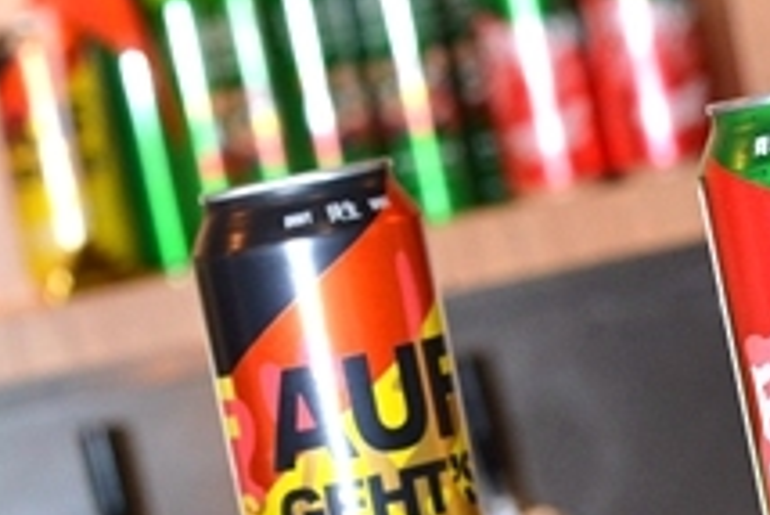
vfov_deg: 5.7
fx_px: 5094
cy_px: 691
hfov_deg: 8.6
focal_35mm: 238
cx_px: 727
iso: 1600
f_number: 7.1
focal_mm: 85
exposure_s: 1/200
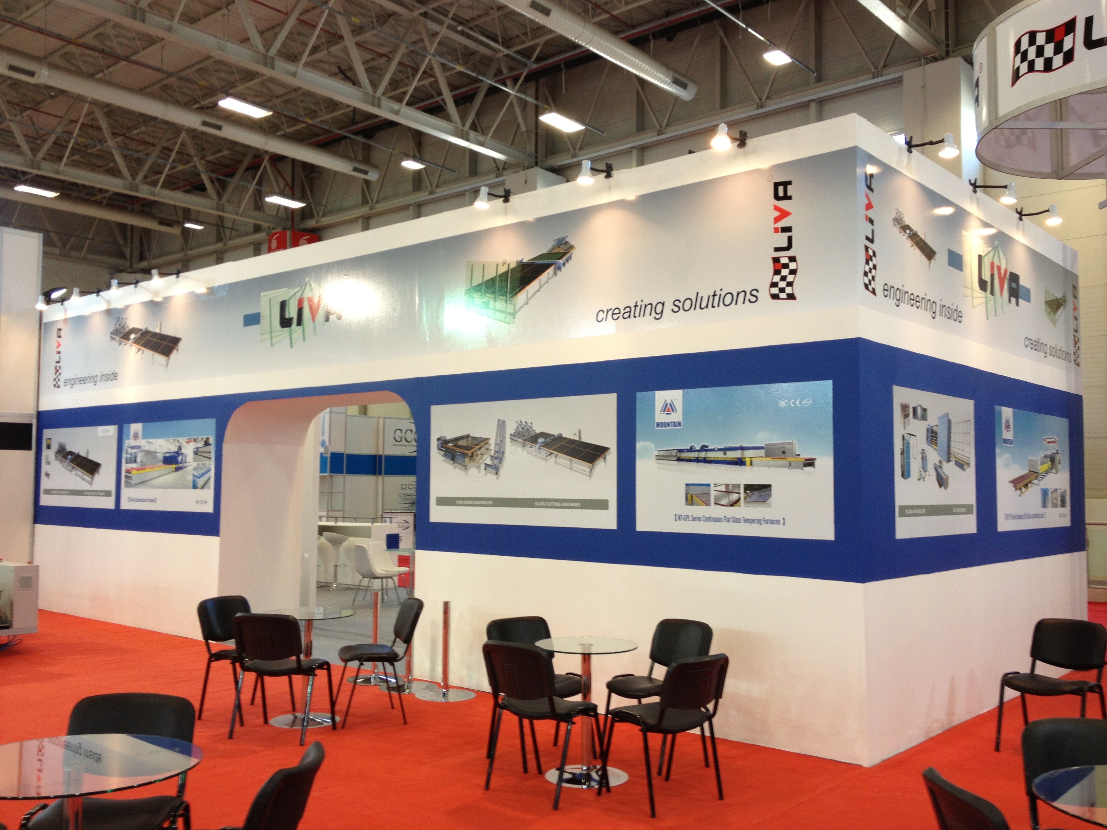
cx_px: 554
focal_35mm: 35
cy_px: 415
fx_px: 1119
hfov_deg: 52.6
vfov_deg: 40.7
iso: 64
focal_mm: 4.28
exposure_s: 1/33
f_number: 2.4
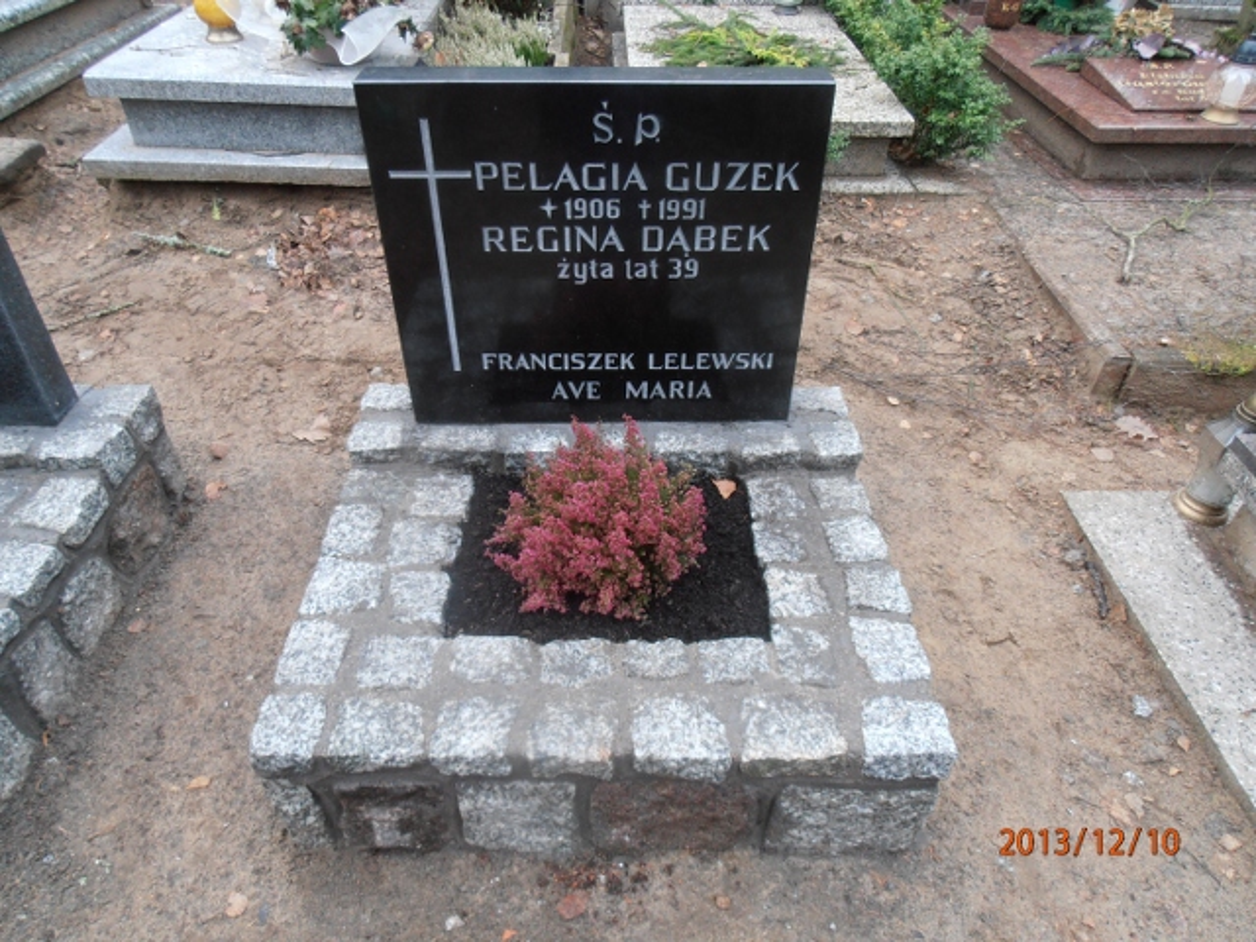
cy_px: 471
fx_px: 871
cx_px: 628
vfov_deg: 56.8
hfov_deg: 71.6
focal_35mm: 24
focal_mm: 4.2
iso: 125
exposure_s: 1/15
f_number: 3
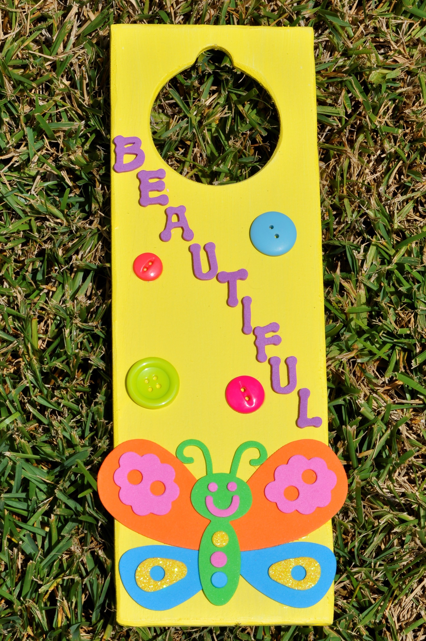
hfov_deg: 16.5
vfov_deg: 24.6
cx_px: 213
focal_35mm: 82
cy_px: 320
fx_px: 1468
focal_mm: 55
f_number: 11
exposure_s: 1/500
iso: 200
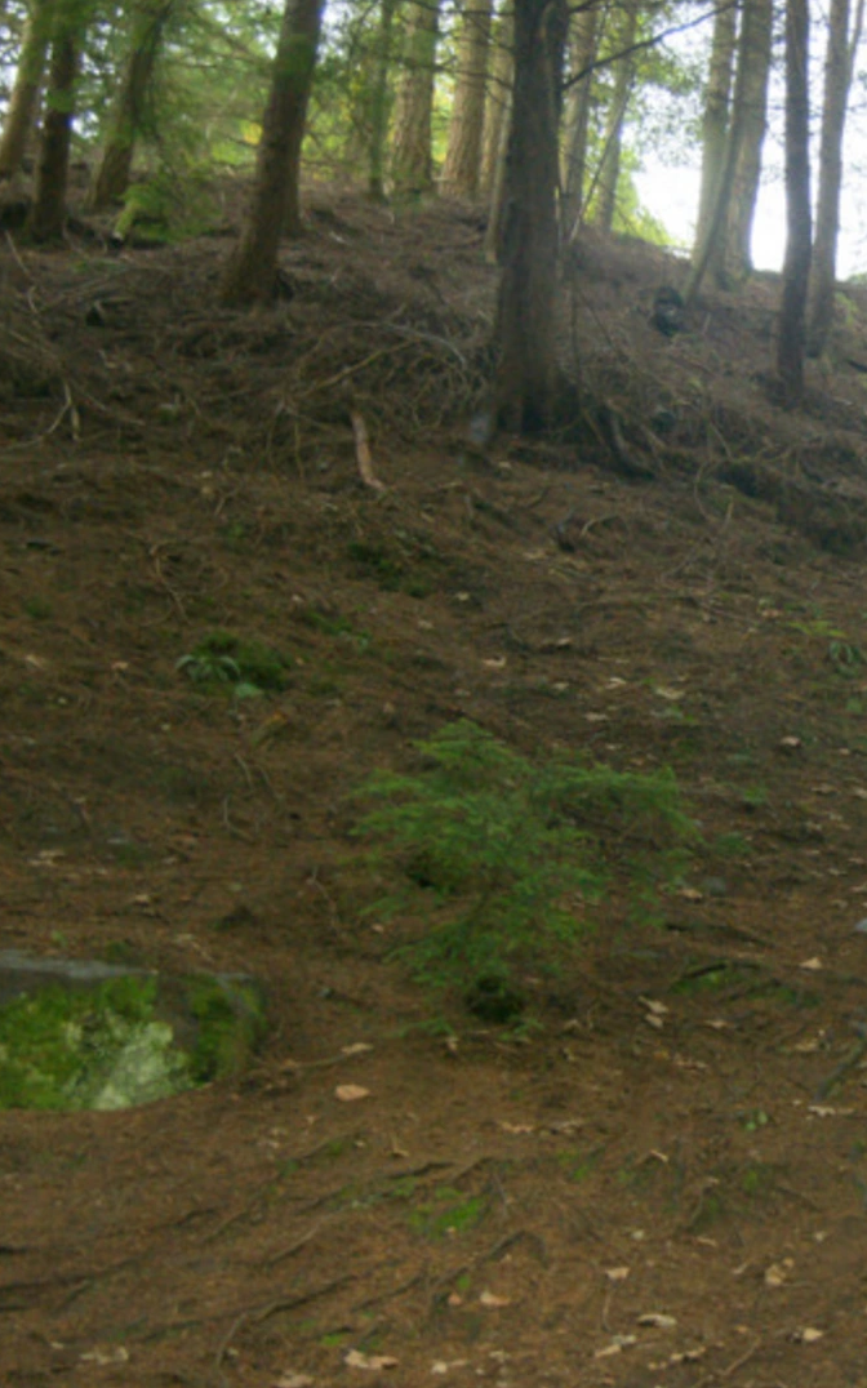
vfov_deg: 29.8
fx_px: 2610
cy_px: 694
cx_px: 921
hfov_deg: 18.3
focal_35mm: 69
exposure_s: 1/45
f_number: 4
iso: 800
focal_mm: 30
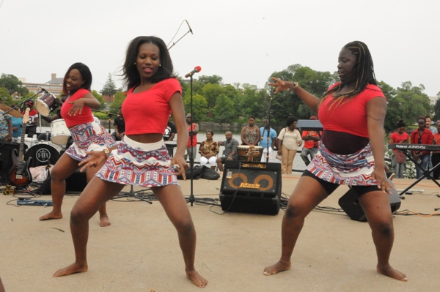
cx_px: 220
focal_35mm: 42
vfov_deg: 31.8
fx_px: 513
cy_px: 146
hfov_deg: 46.4
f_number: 20
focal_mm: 28
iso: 3200
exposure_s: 1/250
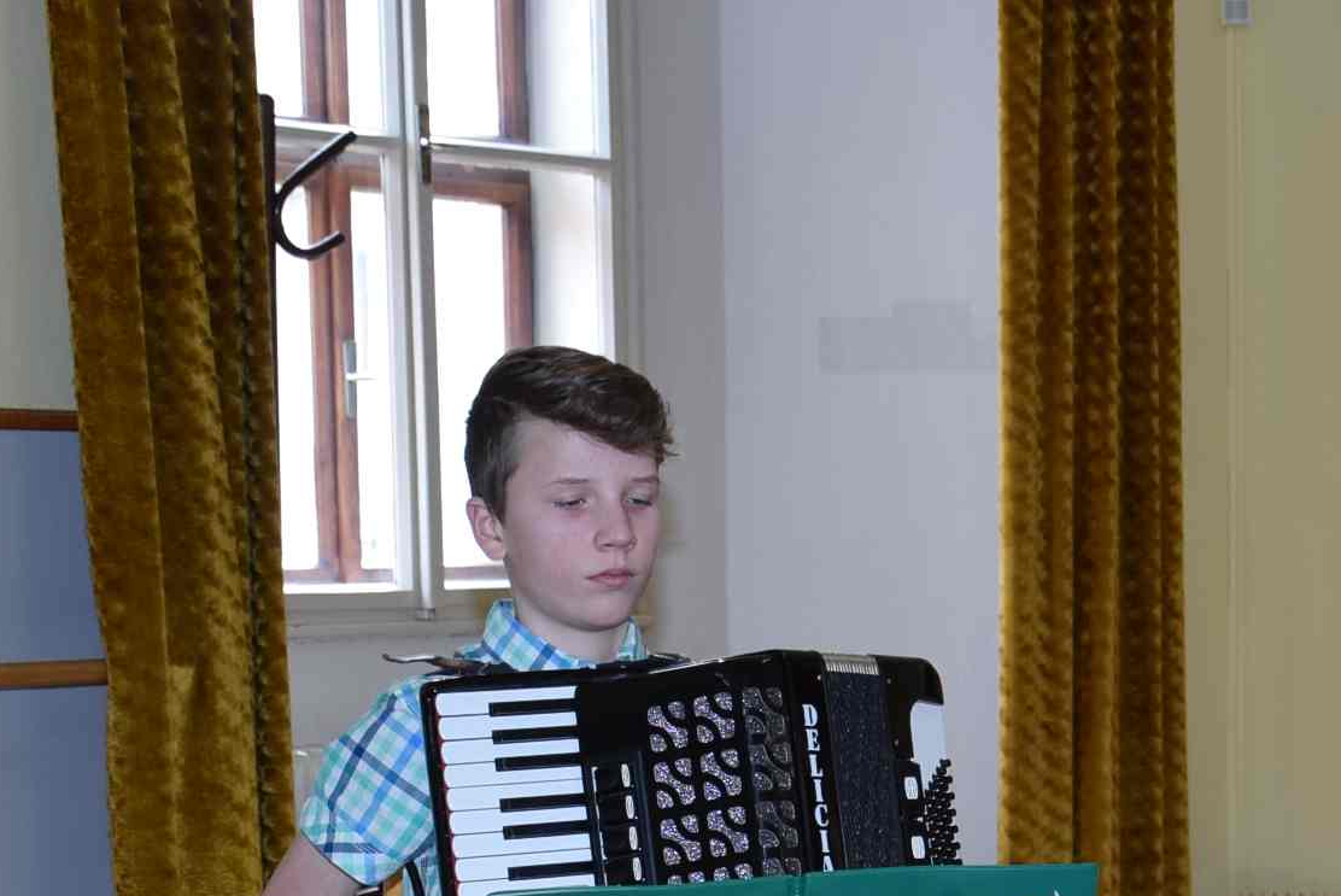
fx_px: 4212
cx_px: 1197
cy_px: 1147
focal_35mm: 113
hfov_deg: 17.8
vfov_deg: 11.8
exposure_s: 1/100
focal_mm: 28
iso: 400
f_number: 4
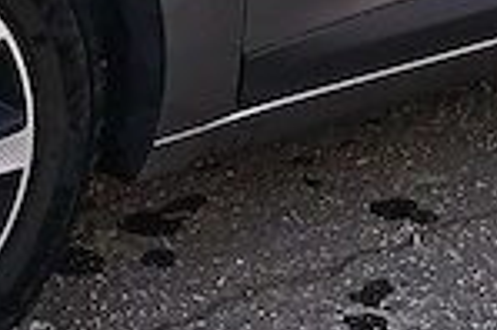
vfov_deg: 8.0
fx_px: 2317
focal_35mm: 168
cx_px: 53
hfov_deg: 12.2
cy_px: -180
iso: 141
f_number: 1.75
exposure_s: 1/100
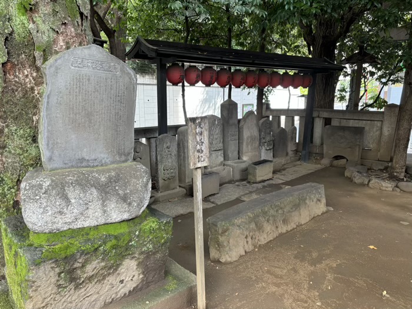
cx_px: 206
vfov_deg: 53.1
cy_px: 154
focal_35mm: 26
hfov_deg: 67.3
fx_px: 309
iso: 125
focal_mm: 5.96
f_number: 1.6
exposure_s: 1/98
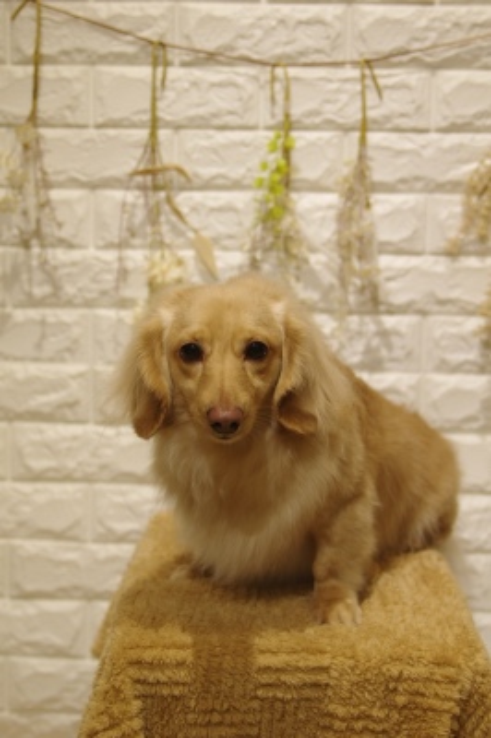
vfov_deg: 35.1
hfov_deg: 23.7
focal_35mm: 57
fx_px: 1168
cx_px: 246
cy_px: 369
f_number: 3.5
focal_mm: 38
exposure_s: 1/125
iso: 250
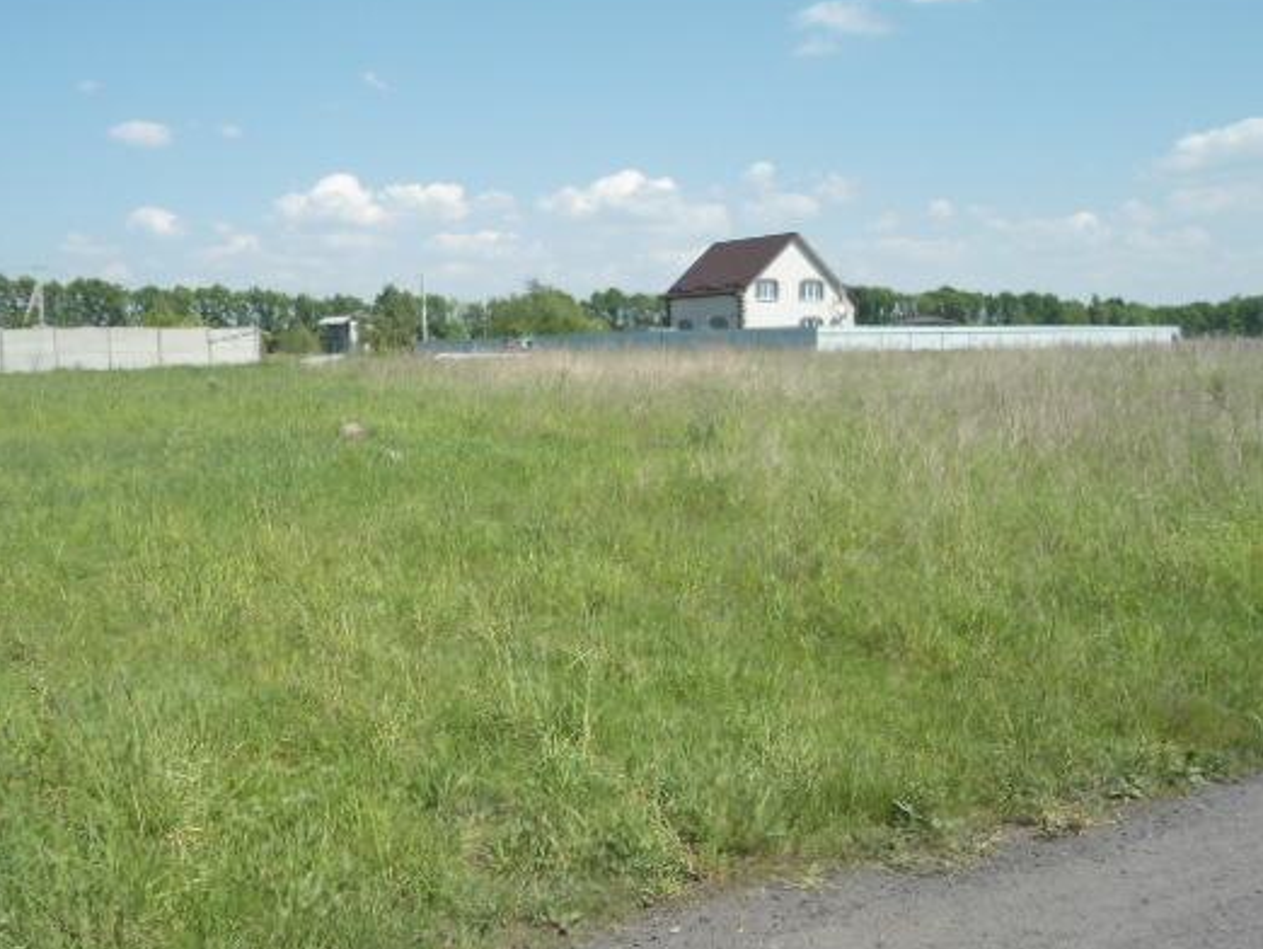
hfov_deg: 48.9
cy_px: 506
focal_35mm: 38
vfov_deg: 37.7
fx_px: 1387
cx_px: 571
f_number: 3
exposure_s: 1/1000
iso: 80
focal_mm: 5.6
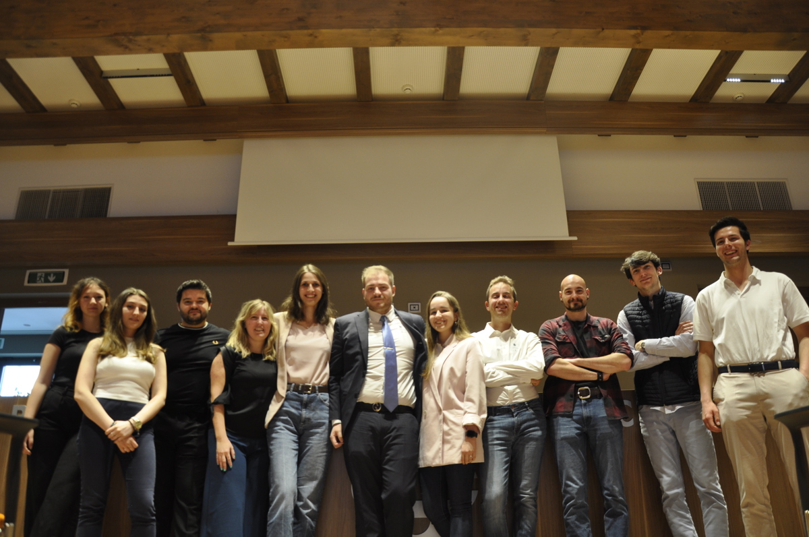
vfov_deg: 47.8
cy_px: 268
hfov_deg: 67.4
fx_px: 606
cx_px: 404
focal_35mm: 27
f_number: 3.5
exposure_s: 1/8
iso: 400
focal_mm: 18
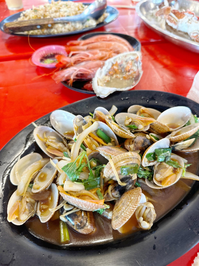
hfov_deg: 56.8
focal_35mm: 24
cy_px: 133
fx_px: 184
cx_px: 100
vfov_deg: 71.6
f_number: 1.78
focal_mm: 6.86
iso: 200
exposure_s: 1/60
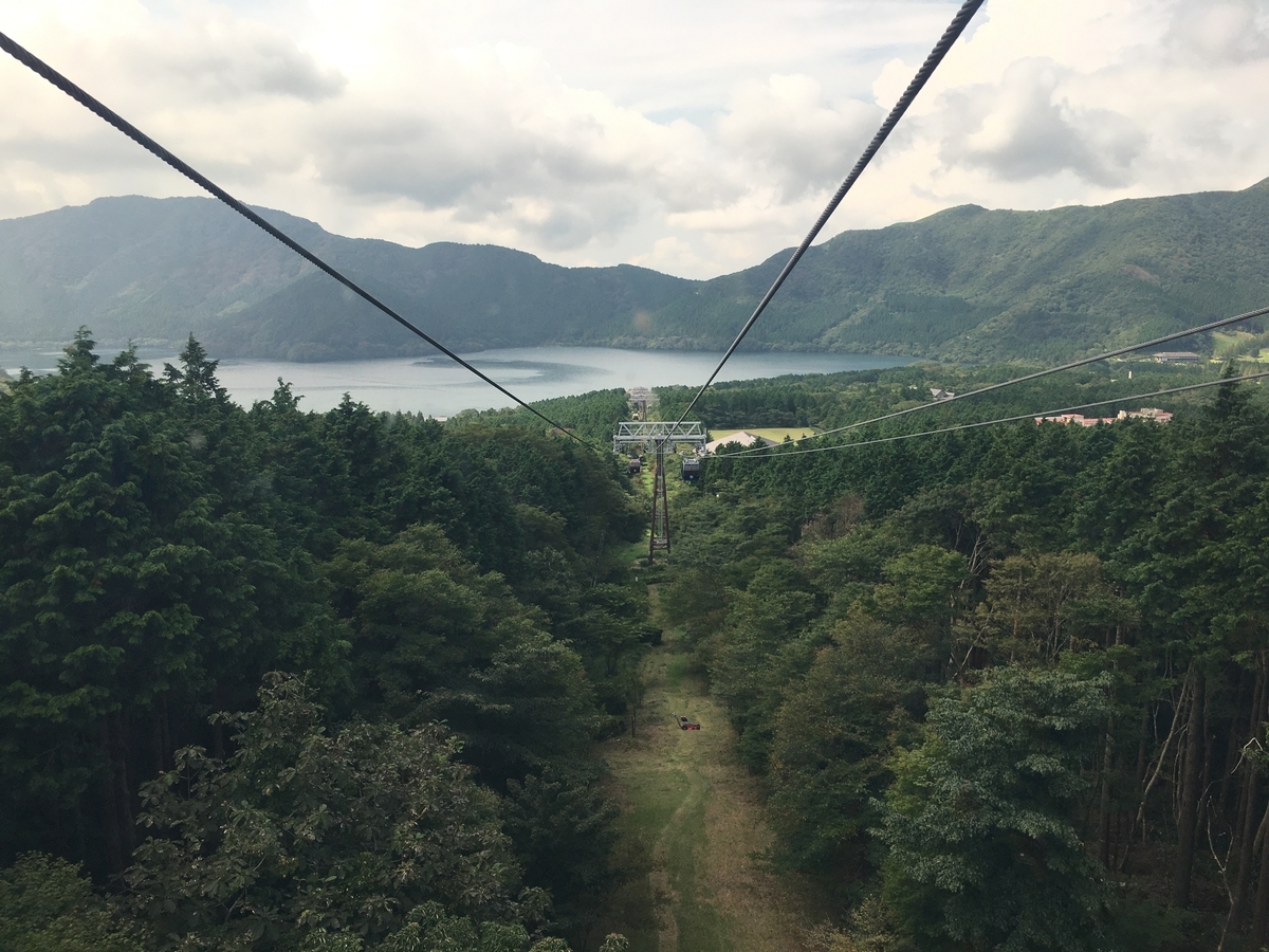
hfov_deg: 61.7
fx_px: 1063
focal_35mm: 29
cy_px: 476
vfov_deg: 48.2
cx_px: 634
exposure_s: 1/434
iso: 25
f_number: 2.2
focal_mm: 4.15
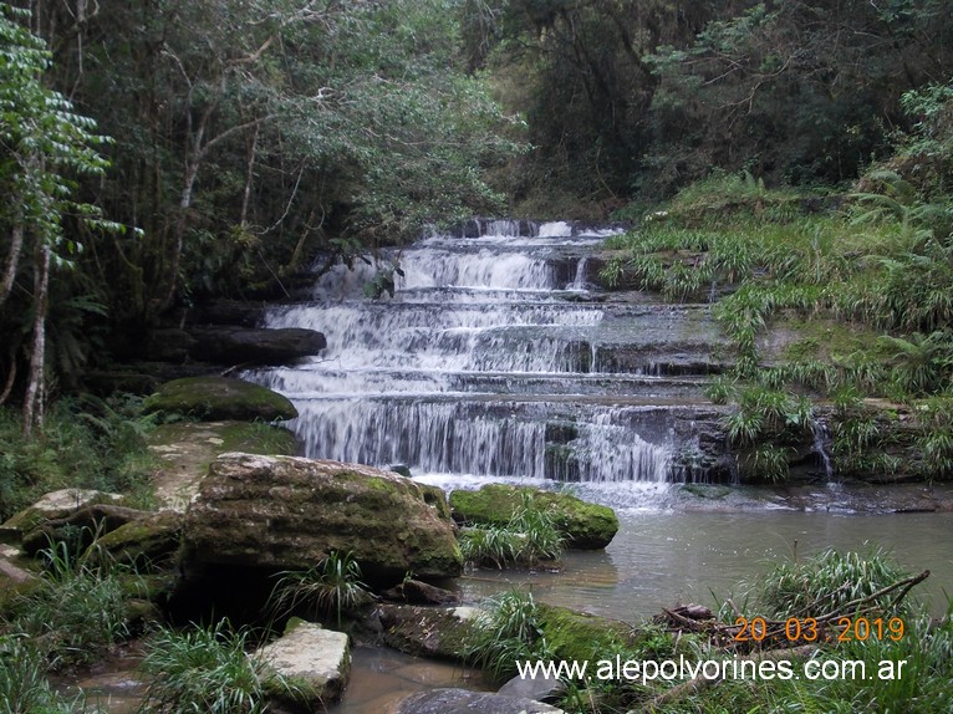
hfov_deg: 37.5
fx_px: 1404
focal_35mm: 51
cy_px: 357
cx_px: 476
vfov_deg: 28.5
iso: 80
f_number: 3.6
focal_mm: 7.2
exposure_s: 1/30
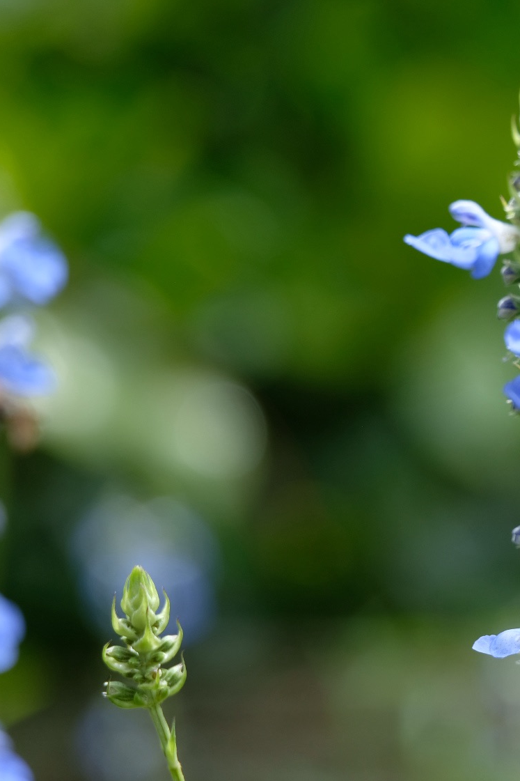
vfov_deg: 7.6
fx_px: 5873
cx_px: 571
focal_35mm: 271
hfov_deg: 5.1
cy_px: 393
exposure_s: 1/300
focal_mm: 113.8
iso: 200
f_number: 5.6
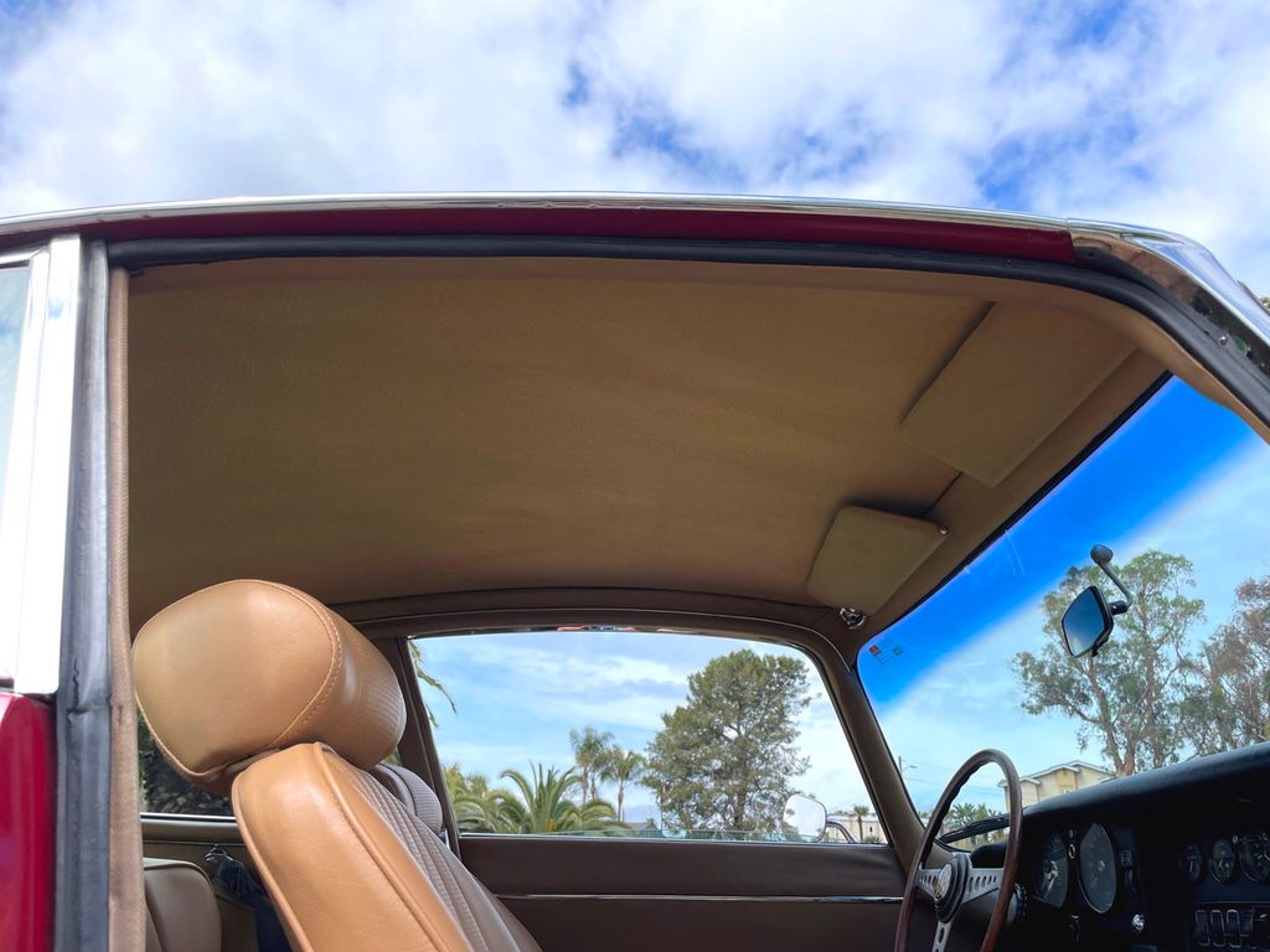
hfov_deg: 67.3
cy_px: 476
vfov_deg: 53.1
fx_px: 954
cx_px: 635
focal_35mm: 26
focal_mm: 4.2
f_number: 1.6
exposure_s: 1/2020
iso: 32
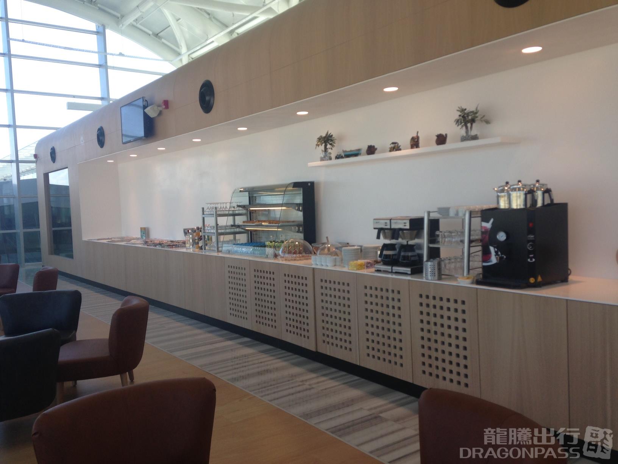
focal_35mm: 33
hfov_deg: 55.4
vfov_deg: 42.9
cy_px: 232
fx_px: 589
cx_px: 309
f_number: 2.4
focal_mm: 4.13
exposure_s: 1/229
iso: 50
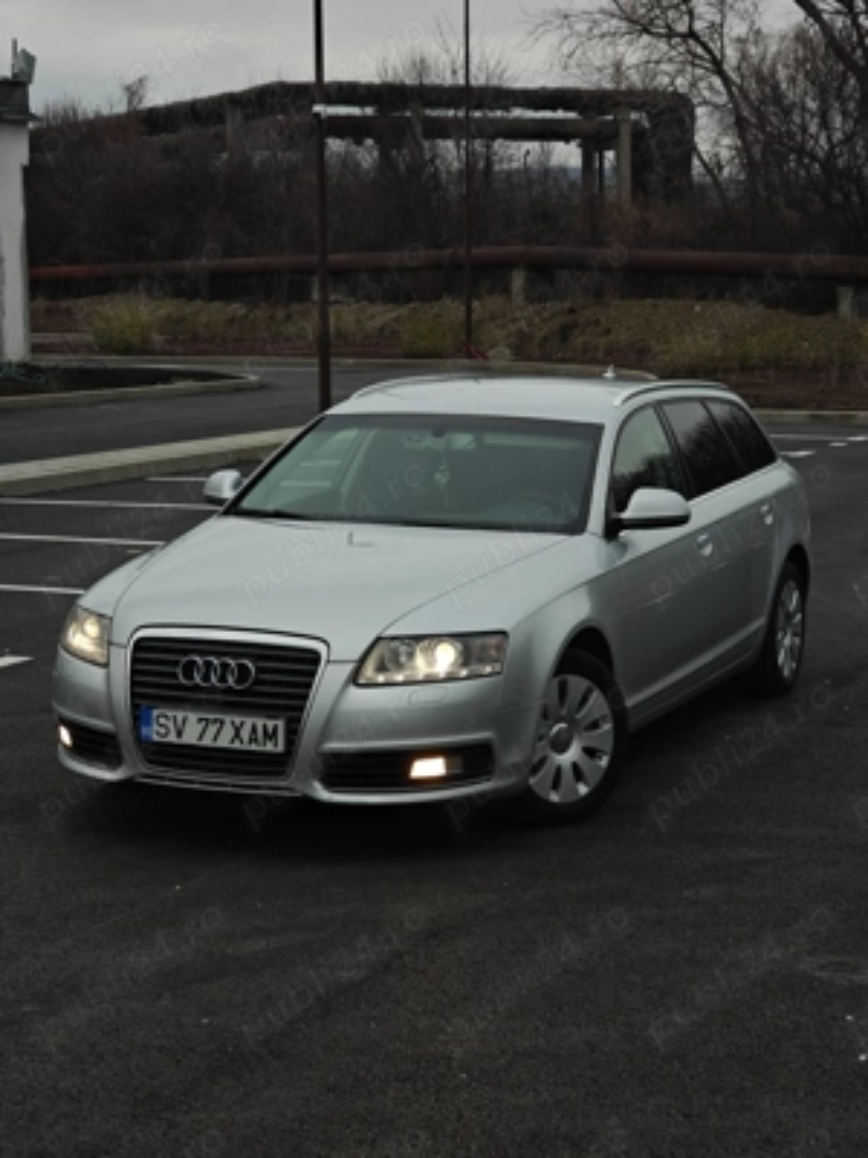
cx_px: 434
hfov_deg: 21.0
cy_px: 579
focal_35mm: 70
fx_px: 2340
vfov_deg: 27.8
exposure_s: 1/200
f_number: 2.6
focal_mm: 13.3
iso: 64
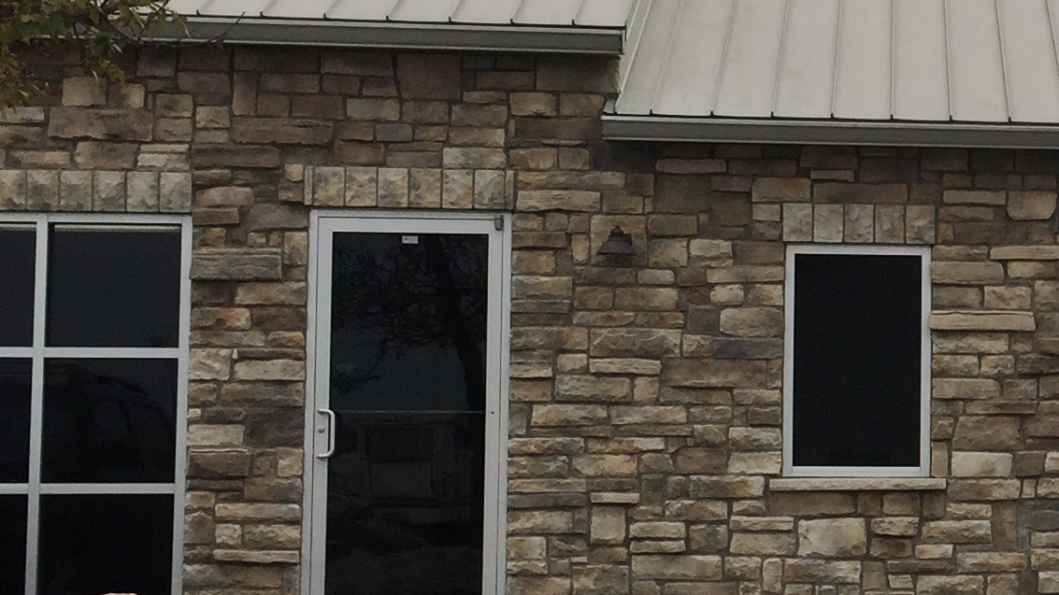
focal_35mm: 91
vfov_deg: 13.3
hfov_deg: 22.1
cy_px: 332
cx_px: 1165
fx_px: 2555
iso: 32
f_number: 2.2
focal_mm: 4.15
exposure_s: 1/1582
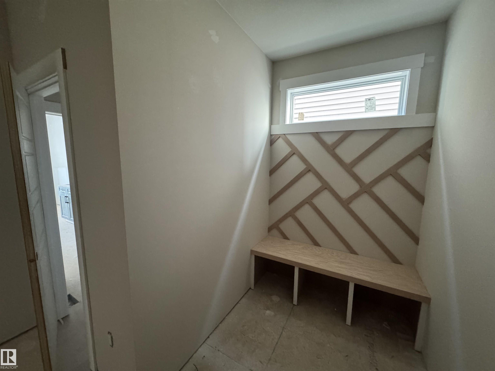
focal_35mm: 14
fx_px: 200
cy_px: 186
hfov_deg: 102.1
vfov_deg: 85.7
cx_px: 248
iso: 800
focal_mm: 2.22
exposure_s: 1/60
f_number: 2.2
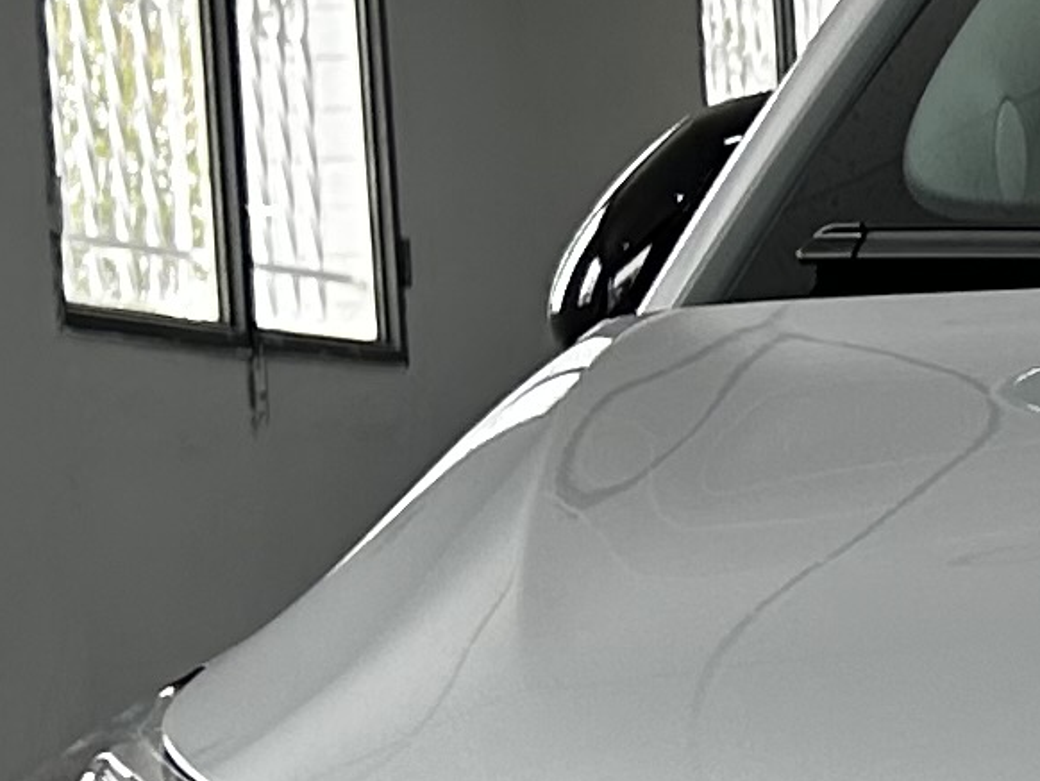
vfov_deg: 8.1
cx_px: 2067
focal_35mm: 180
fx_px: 5410
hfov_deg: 10.2
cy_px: 1205
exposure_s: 1/100
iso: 50
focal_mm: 5.7
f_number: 1.5
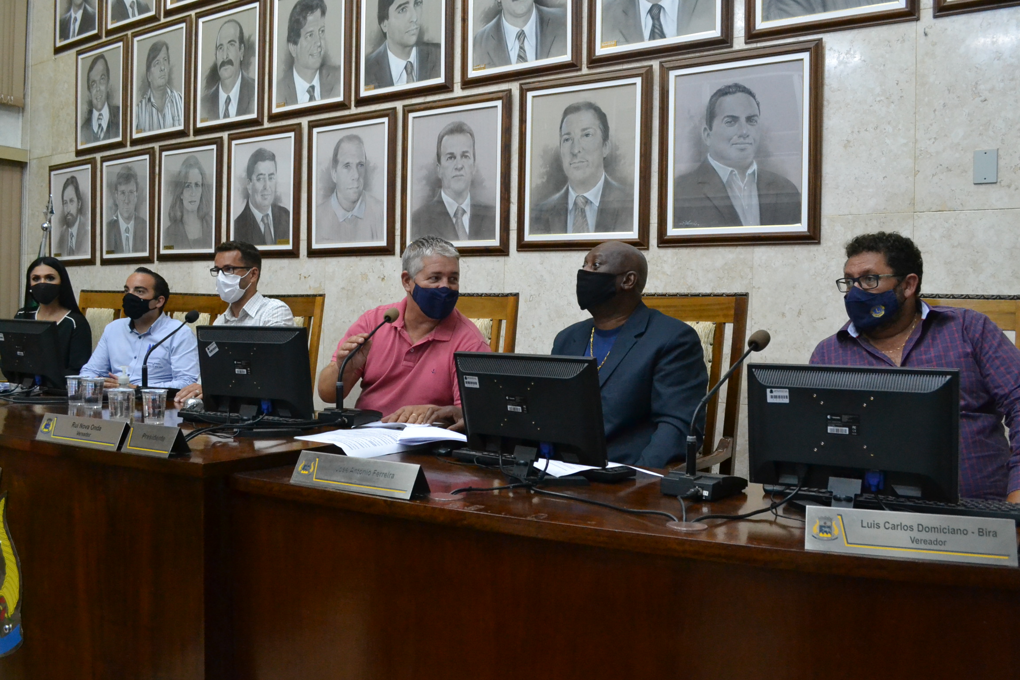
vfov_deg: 43.6
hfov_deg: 61.9
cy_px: 340
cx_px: 510
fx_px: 850
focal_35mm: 30
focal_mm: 20
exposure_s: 1/125
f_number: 5.6
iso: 3200
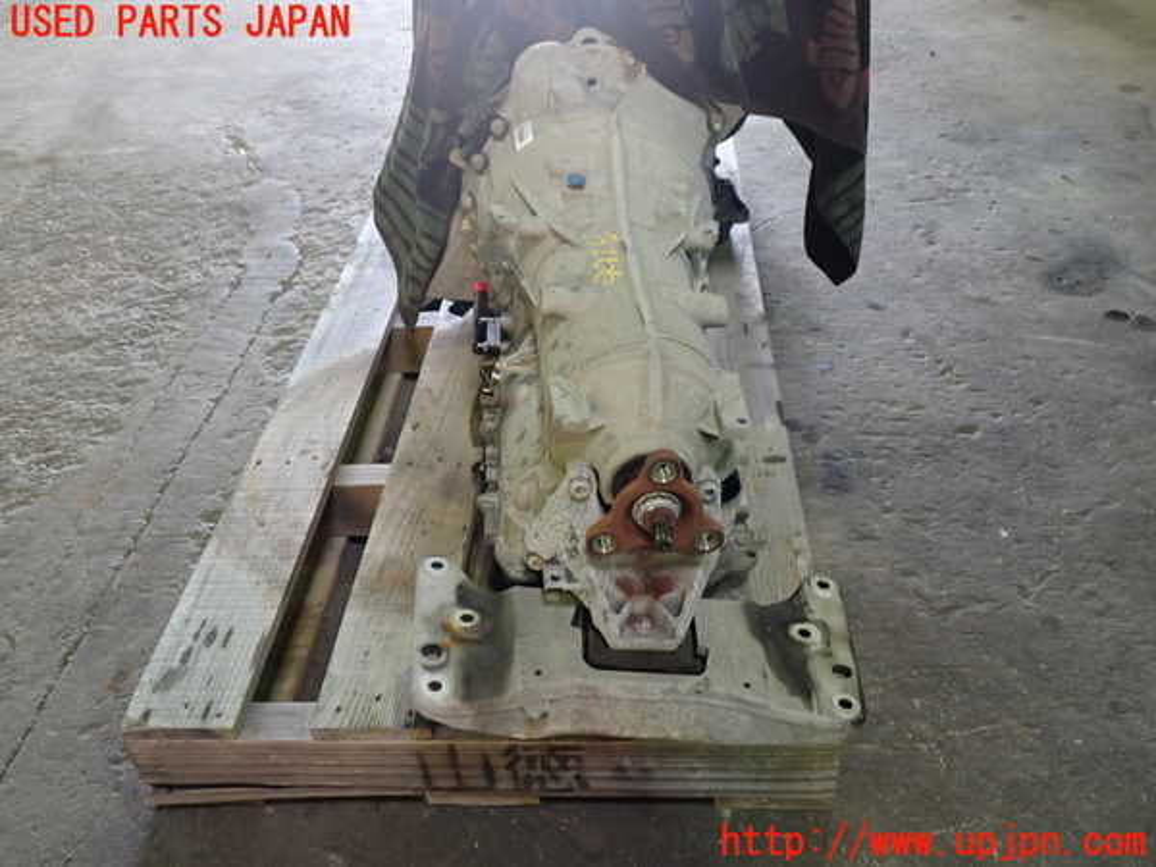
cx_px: 578
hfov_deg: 60.0
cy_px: 434
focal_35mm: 30
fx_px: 1002
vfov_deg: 46.8
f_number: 2.3
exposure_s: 1/30
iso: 320
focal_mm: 5.4
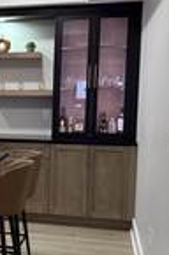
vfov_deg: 29.3
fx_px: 488
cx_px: -60
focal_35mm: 69
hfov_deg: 18.1
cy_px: 141
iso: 200
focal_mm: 6.76
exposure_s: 1/100
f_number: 1.78
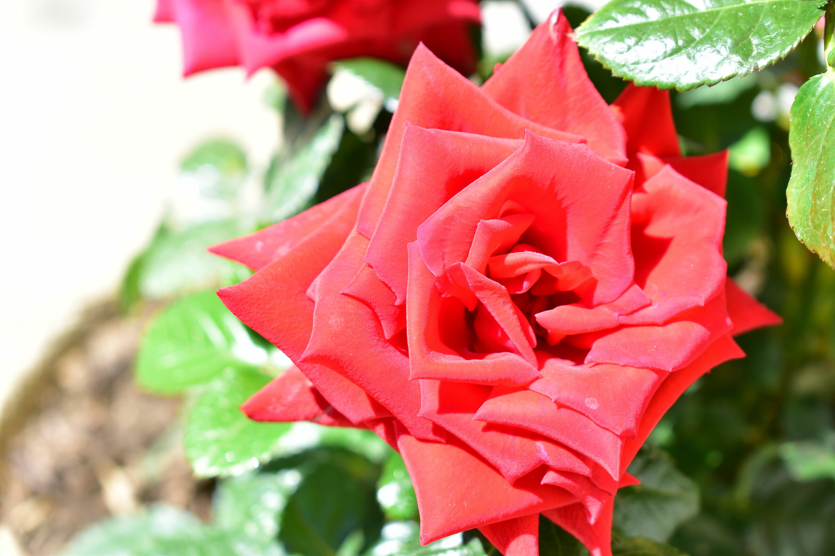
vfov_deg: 17.5
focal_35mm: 78
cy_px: 278
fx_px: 1809
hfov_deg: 26.0
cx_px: 418
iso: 100
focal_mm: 52
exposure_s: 1/125
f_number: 5.6
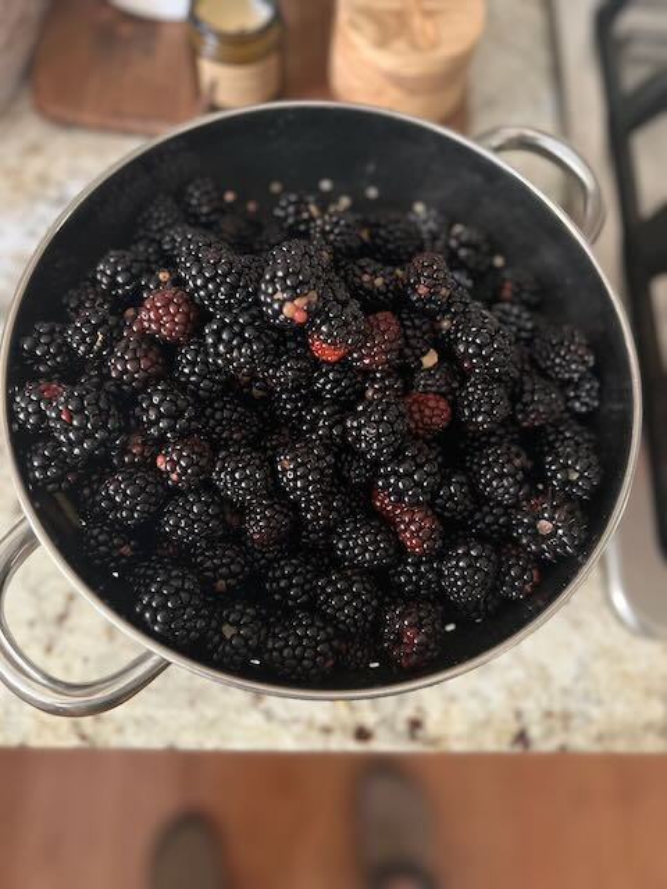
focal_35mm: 26
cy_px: 444
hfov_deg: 53.1
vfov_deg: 67.3
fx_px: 668
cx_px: 334
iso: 800
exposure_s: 1/30
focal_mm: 5.7
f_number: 1.5
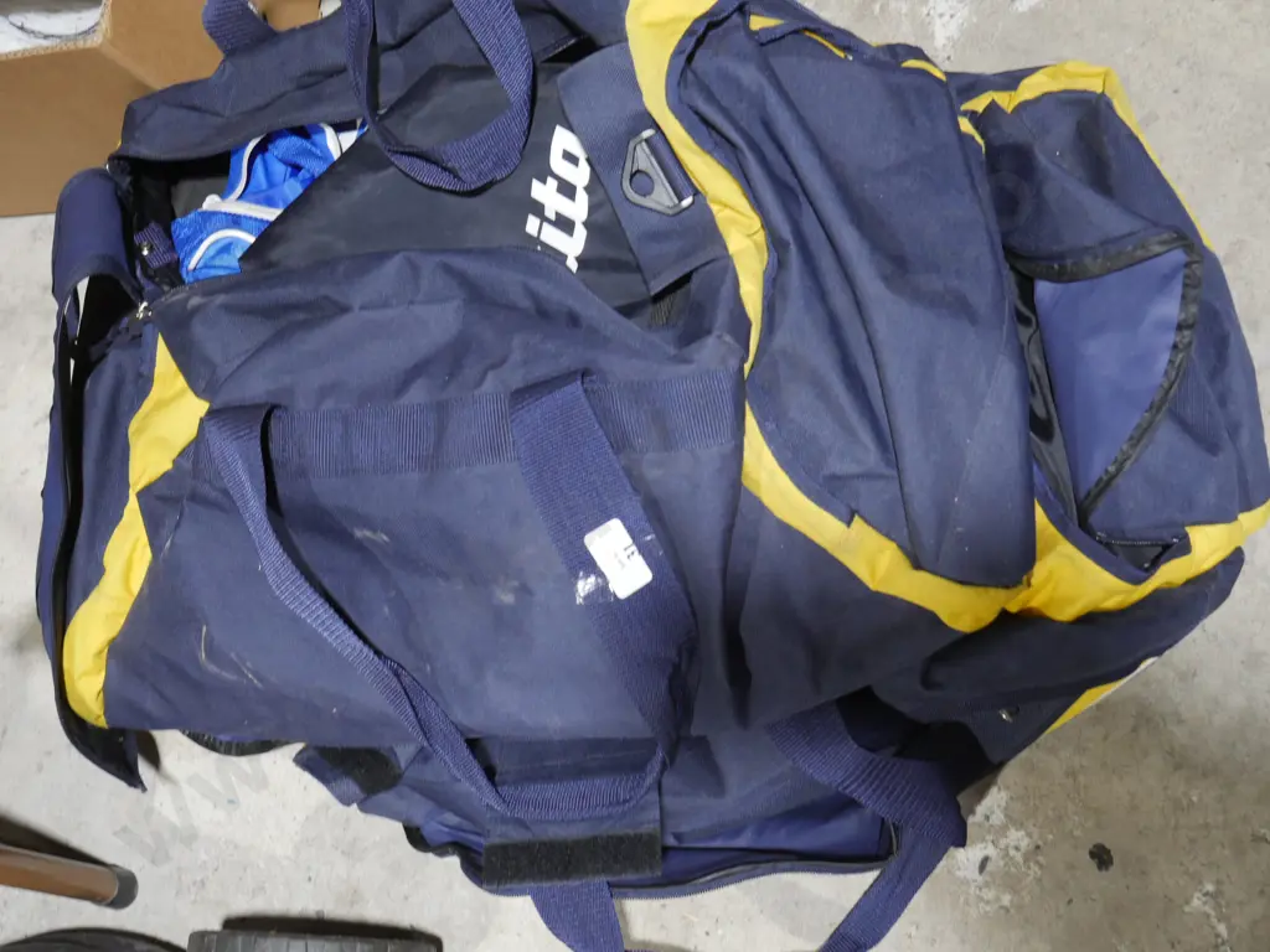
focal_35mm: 56
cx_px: 635
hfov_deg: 34.3
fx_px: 2055
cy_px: 476
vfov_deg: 26.1
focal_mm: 28
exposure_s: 1/60
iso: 1000
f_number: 5.3
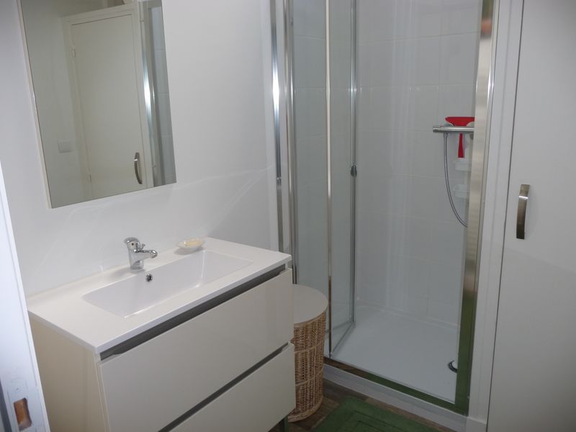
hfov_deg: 63.4
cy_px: 216
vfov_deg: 49.7
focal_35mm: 28
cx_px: 288
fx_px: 466
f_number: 3.3
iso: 100
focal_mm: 4.7
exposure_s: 1/30
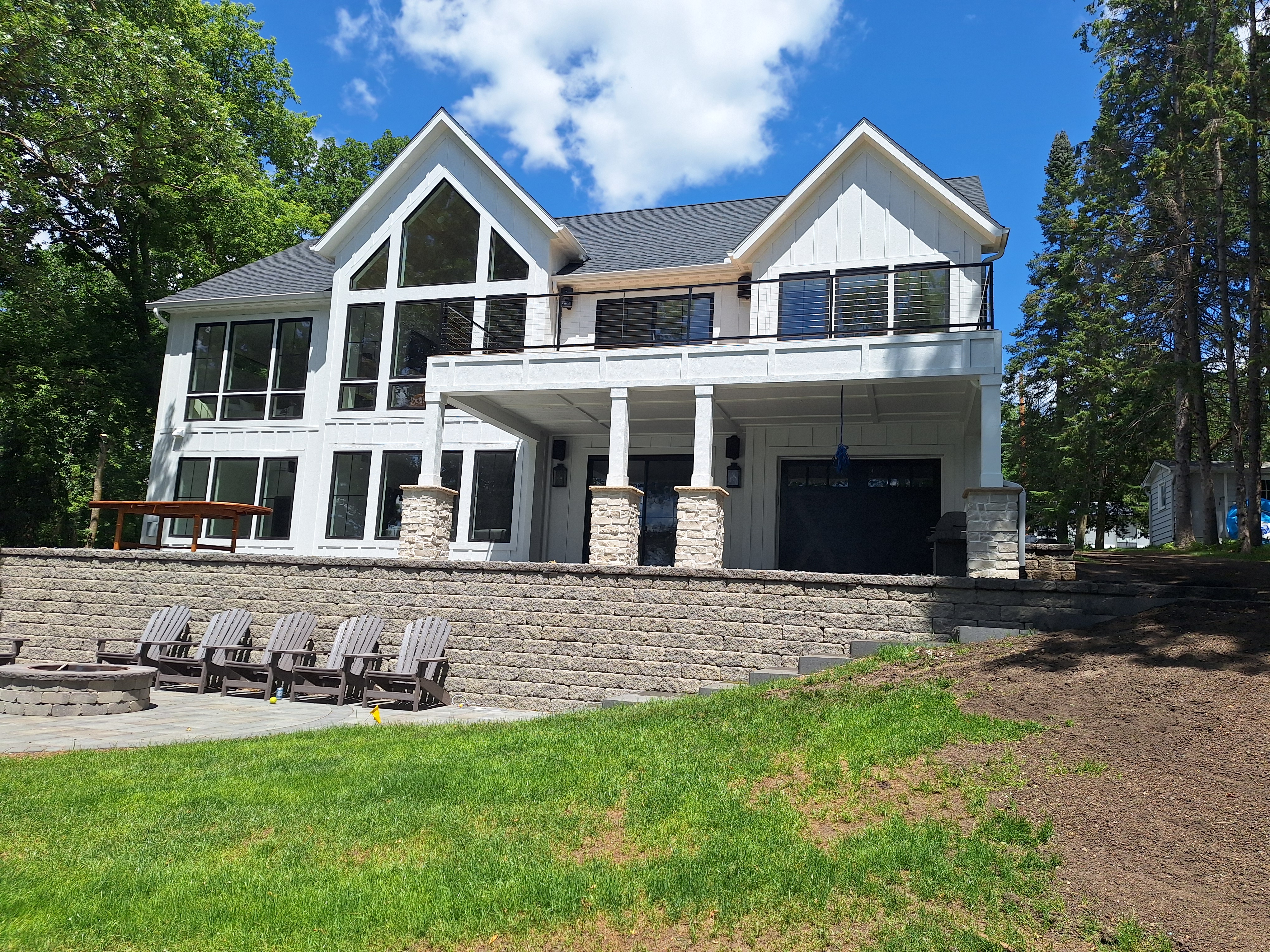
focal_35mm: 23
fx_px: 844
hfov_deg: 73.9
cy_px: 476
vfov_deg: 58.9
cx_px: 635
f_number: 1.8
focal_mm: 5.54
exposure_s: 1/3226
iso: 40
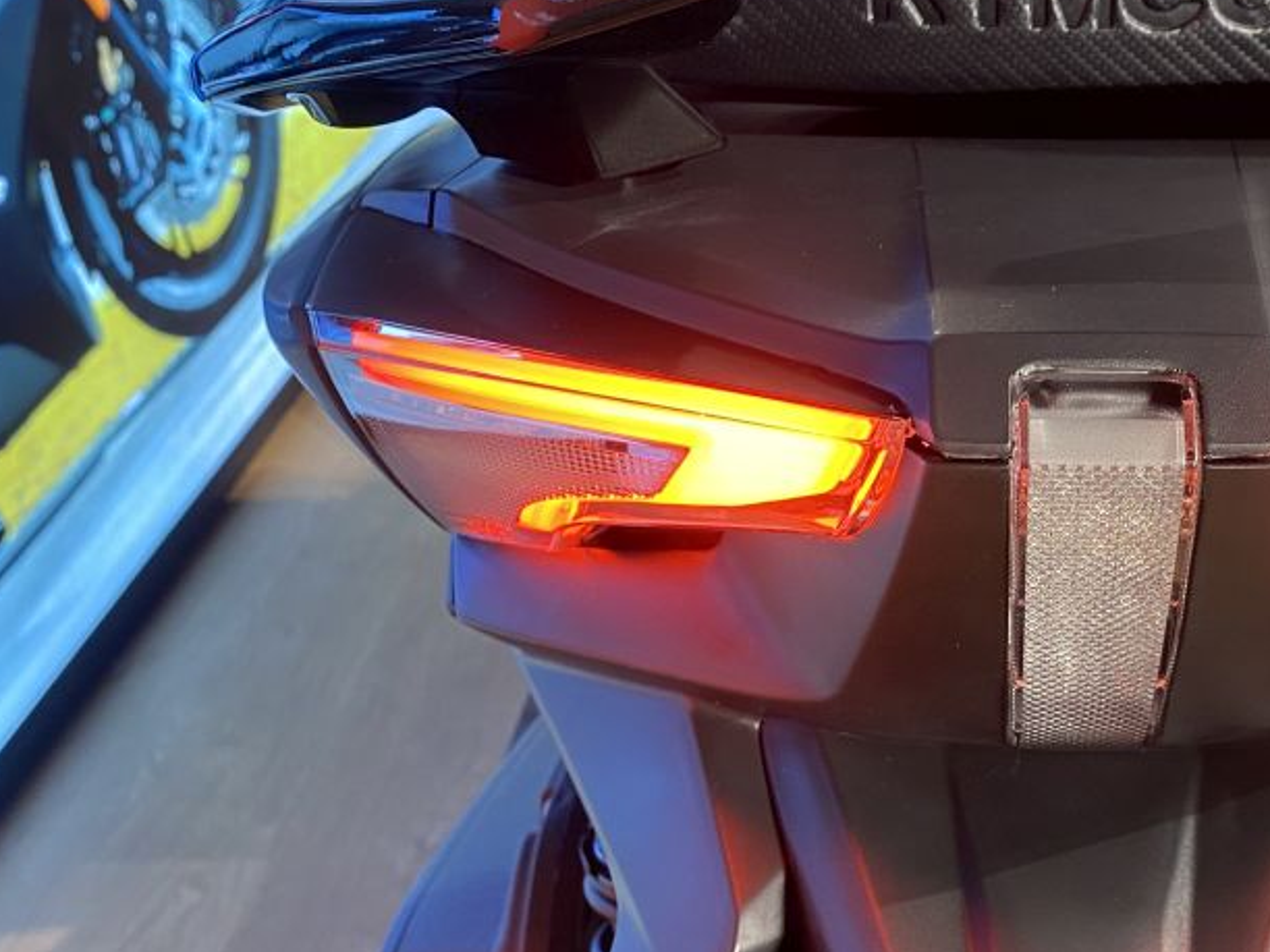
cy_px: 428
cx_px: 1052
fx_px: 1651
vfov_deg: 32.2
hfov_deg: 40.0
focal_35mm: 45
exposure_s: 1/50
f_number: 1.8
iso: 100
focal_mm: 4.25
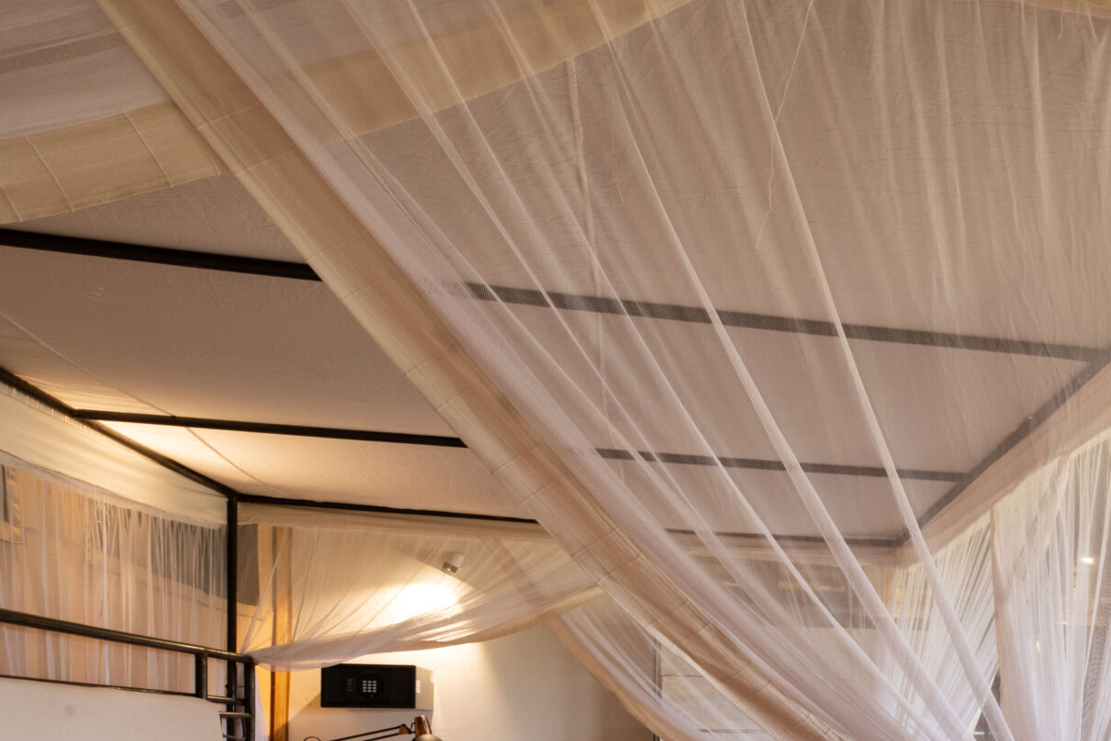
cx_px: 1127
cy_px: 728
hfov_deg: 41.6
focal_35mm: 40
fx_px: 1235
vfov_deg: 31.1
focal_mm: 19
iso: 200
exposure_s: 1/20
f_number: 13
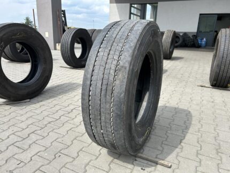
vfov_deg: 53.1
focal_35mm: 26
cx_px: 115
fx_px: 173
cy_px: 86
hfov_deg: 67.3
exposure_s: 1/1575
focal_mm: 5.7
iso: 50
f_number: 1.5
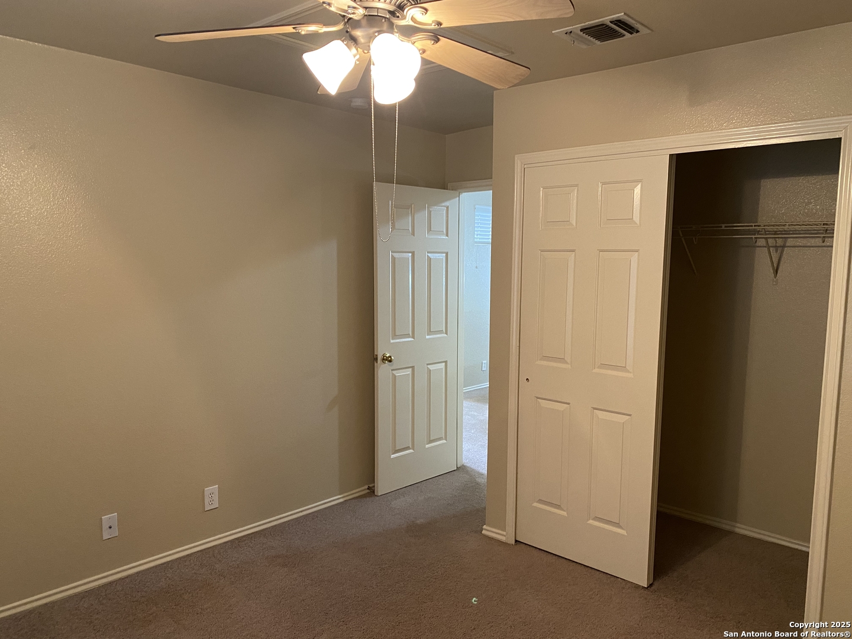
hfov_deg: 67.3
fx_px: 640
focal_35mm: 26
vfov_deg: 53.1
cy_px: 320
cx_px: 426
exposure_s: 1/40
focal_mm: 4.25
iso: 320
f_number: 1.8
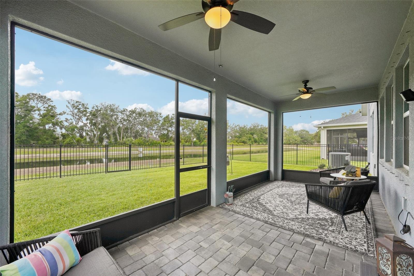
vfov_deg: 81.2
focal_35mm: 14
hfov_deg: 104.3
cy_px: 138
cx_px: 207
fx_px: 161
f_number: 8
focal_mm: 14
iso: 640
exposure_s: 1/320
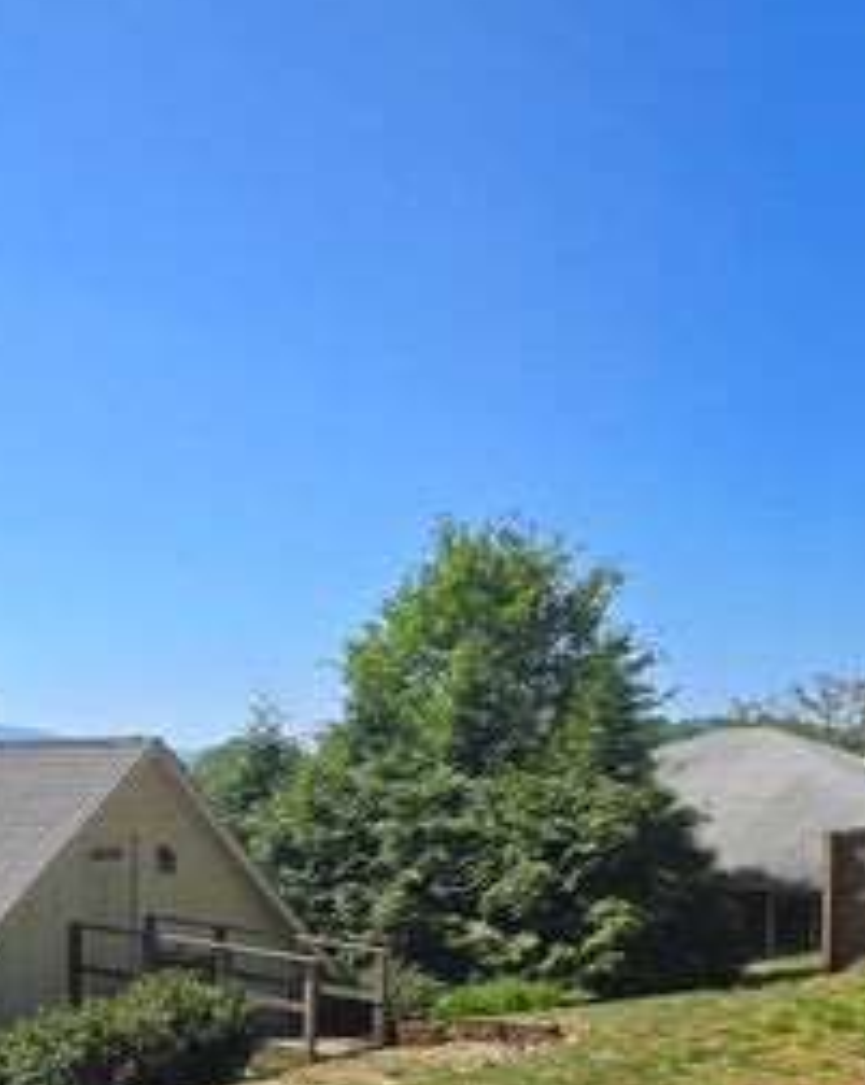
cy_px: 861
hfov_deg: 34.2
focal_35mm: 43
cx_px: 222
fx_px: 1379
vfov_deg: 41.2
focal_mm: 2.2
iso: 50
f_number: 2.2
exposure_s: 1/2000
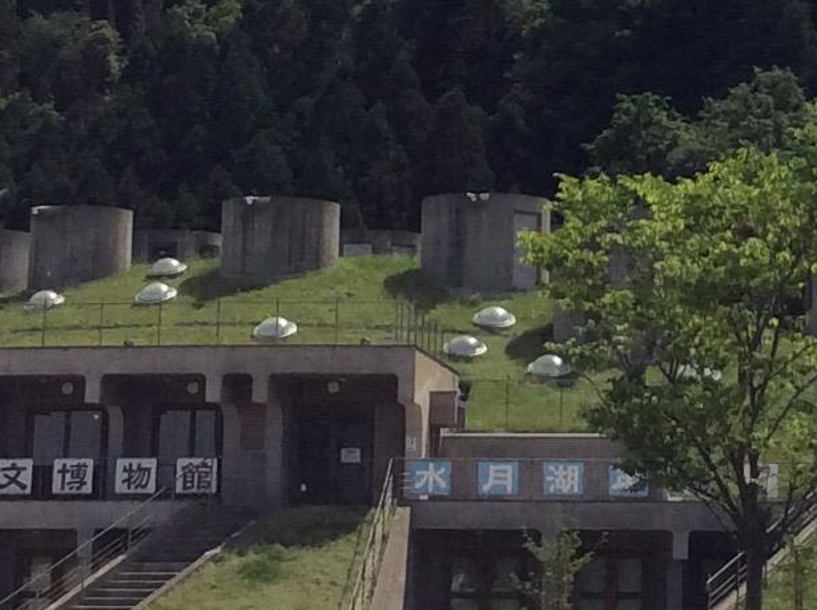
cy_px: -43
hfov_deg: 14.5
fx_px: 3183
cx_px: 652
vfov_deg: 10.8
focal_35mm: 135
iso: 32
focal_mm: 3.3
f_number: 2.4
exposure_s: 1/2865
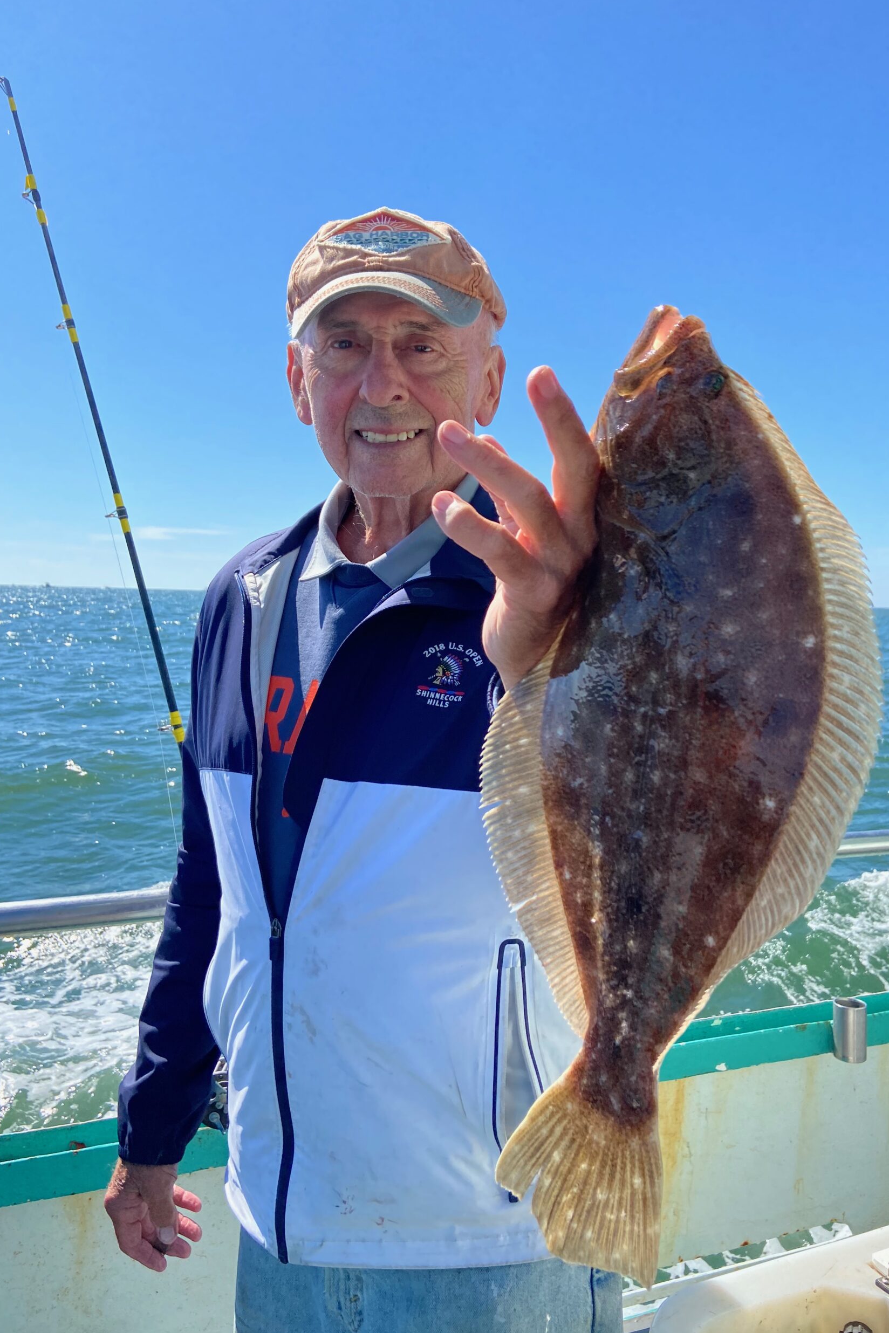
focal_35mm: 28
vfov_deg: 65.5
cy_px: 671
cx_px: 488
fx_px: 1037
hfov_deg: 46.3
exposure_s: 1/2315
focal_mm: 4.25
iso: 32
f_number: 1.8
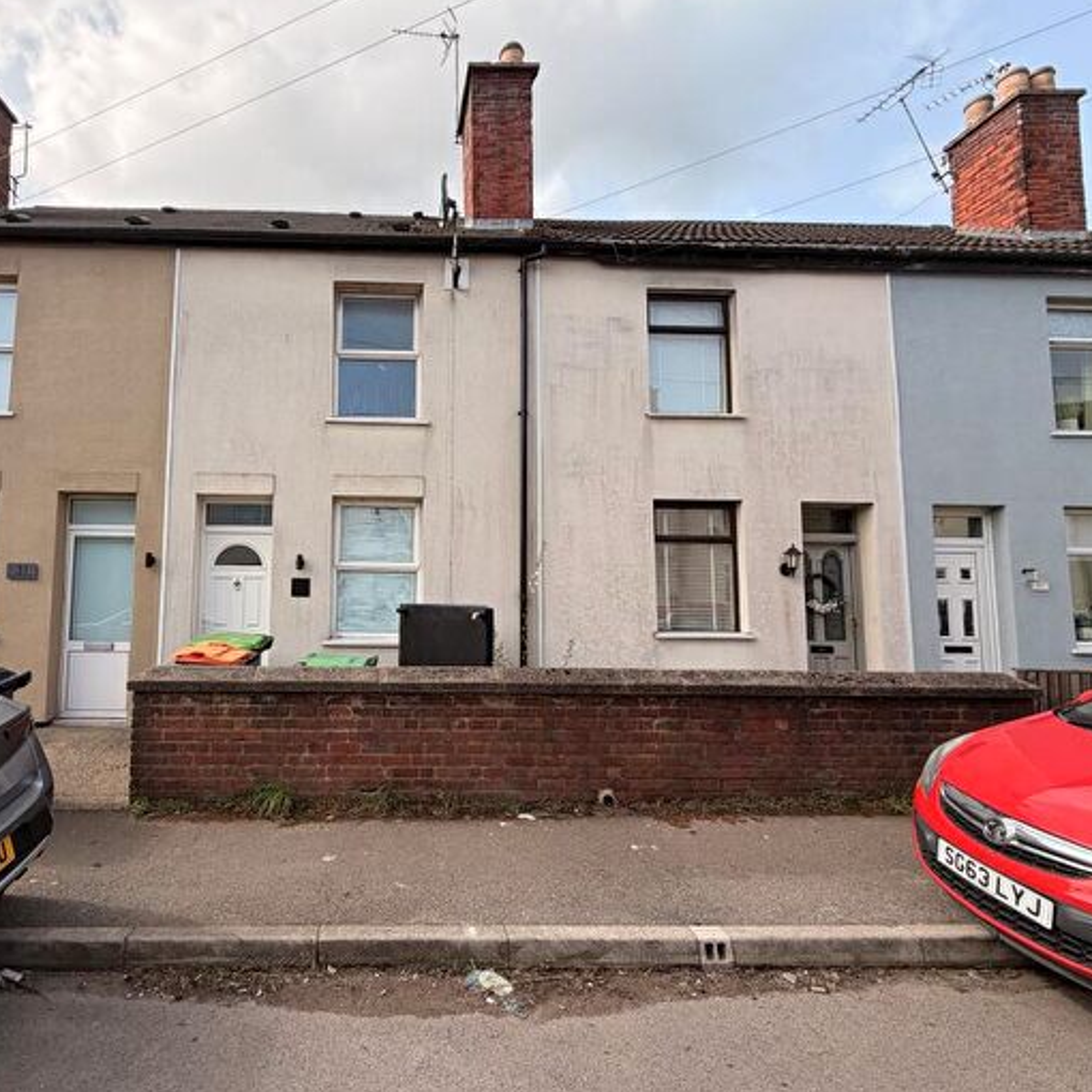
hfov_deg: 82.0
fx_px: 607
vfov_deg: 84.0
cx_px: 394
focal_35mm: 17
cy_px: 536
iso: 40
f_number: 2.2
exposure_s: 1/672
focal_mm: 2.22
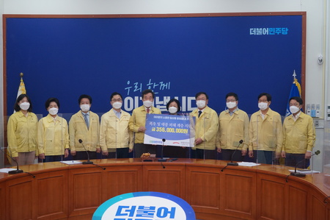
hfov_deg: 37.9
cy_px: 110
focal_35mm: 52
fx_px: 481
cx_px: 165
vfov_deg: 25.7
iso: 800
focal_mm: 35
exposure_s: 1/160
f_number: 4.5
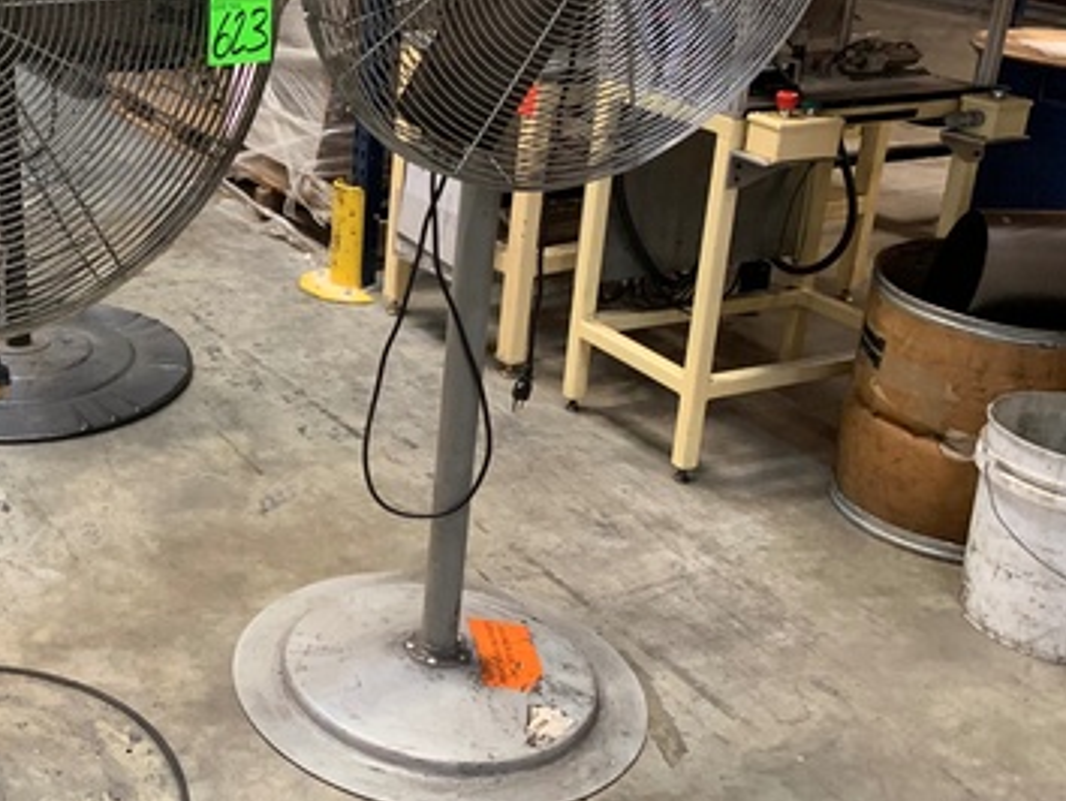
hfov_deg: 38.4
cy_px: 271
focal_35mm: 47
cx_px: 169
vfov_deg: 30.7
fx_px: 1448
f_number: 1.8
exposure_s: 1/40
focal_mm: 4.25
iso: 400
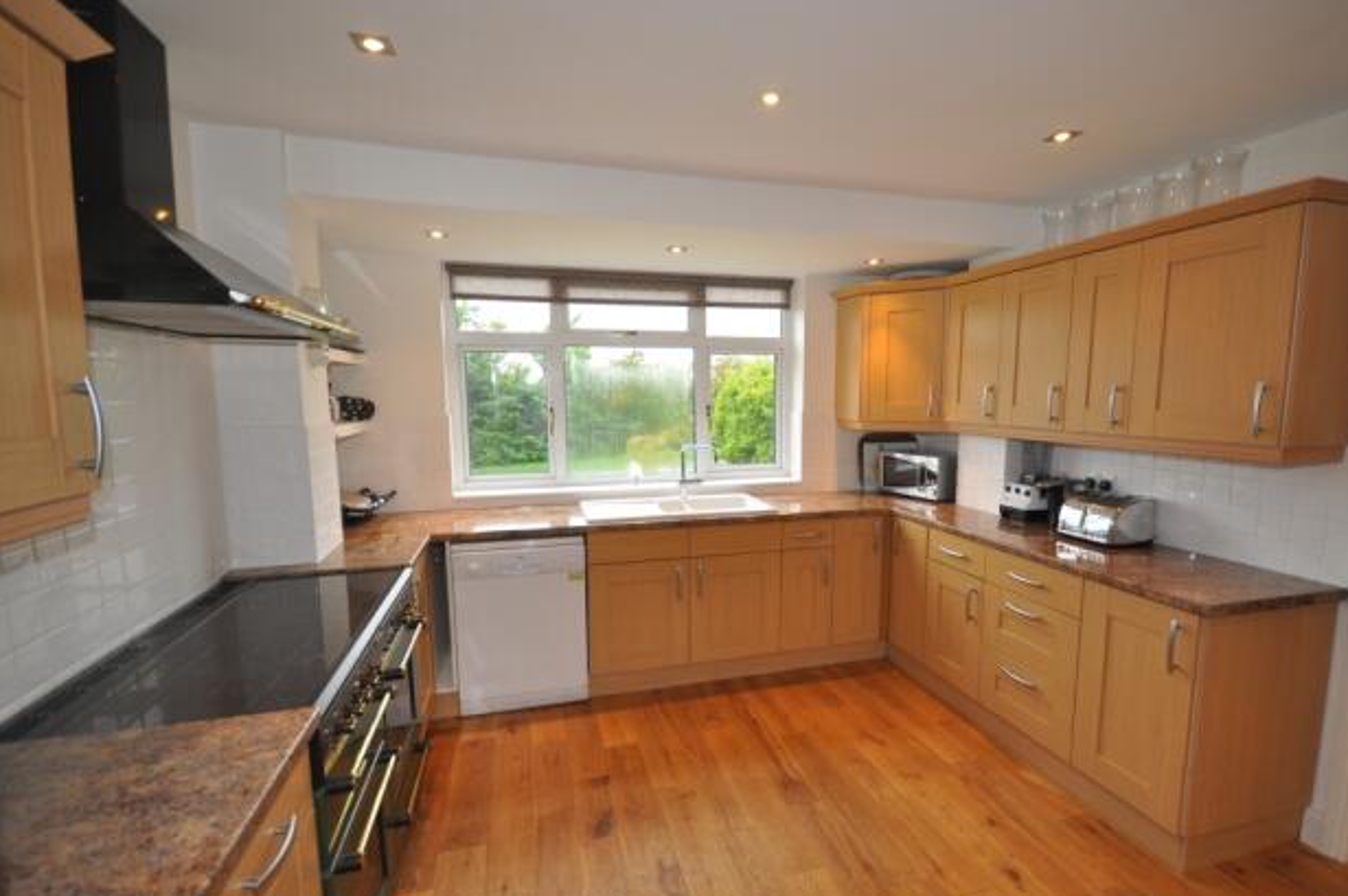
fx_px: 599
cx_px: 715
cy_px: 456
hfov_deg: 96.7
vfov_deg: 73.6
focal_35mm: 16
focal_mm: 10
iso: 640
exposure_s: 1/60
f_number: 4
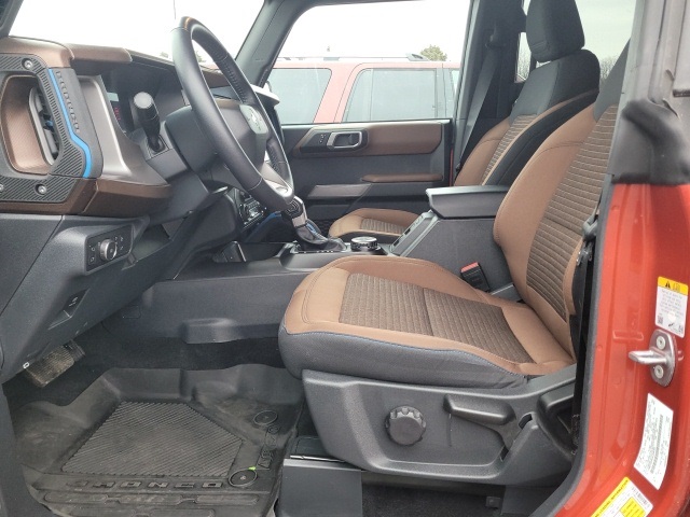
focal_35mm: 26
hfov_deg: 67.3
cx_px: 345
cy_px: 258
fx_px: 518
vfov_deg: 53.1
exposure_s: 1/60
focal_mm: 5.4
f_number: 1.8
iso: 203
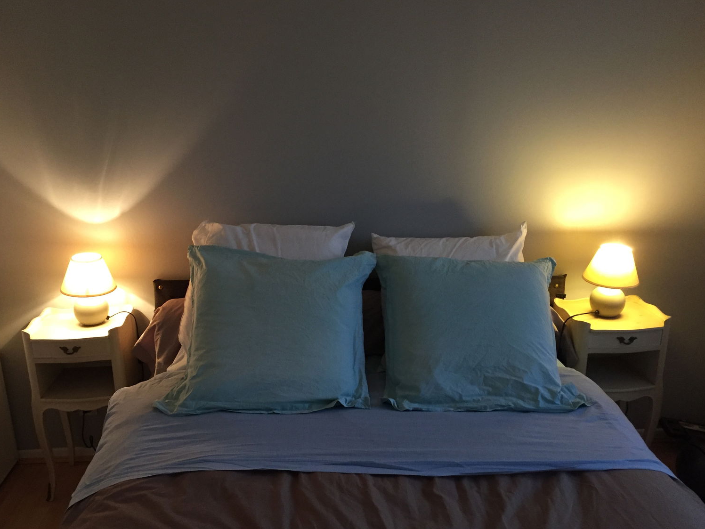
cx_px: 334
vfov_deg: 45.4
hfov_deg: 58.3
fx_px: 631
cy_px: 273
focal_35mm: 31
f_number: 2.2
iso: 200
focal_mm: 4.15
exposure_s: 1/33
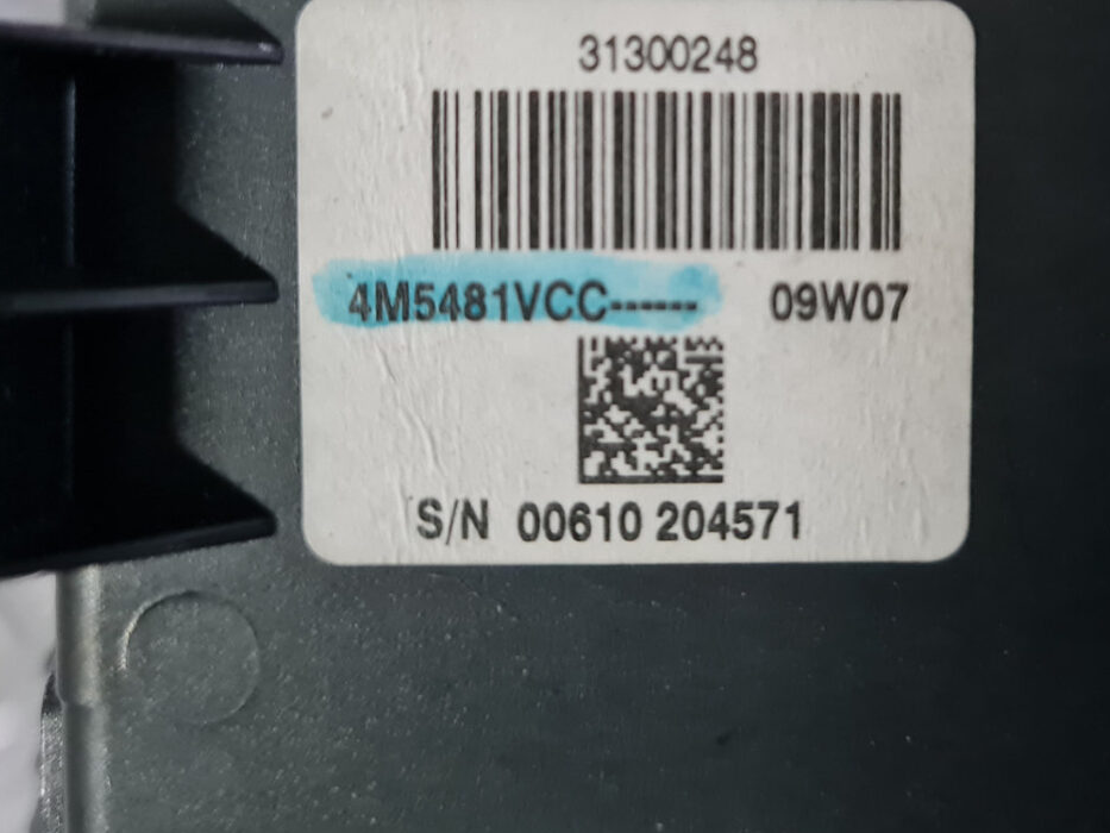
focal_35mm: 39
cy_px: 234
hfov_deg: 47.7
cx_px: 641
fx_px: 1251
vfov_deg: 36.2
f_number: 1.8
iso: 800
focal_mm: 5.4
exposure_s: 1/50
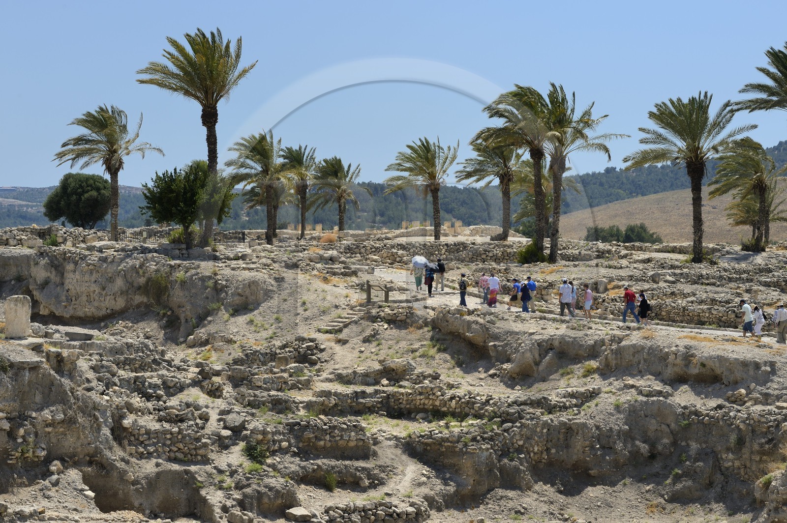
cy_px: 262
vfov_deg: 13.7
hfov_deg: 20.4
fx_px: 2184
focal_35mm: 100
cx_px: 394
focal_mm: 100
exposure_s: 1/250
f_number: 11
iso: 100
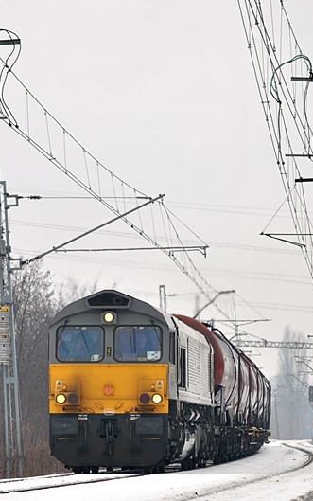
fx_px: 2837
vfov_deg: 10.1
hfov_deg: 6.3
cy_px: 250
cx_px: 113
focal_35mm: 208
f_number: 4.5
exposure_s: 1/200
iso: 100
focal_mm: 90
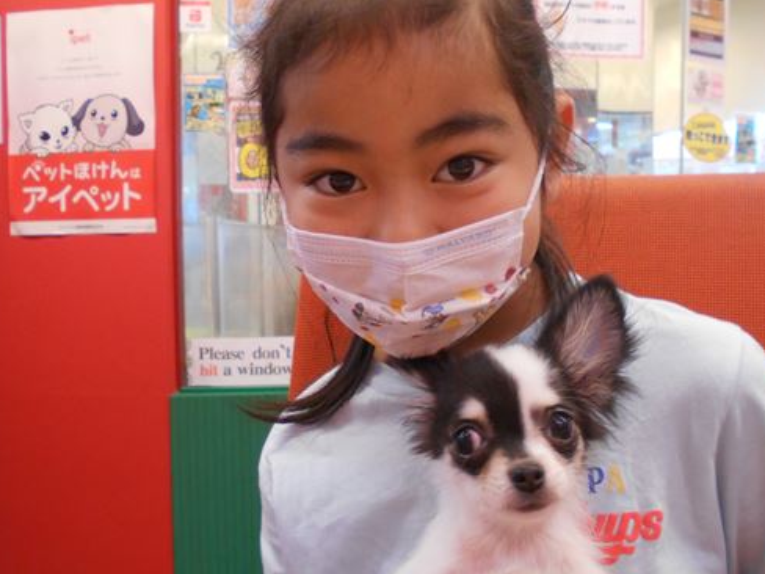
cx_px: 406
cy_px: 276
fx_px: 707
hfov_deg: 56.8
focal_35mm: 32
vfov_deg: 44.2
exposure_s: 1/30
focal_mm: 4.6
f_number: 3.2
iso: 220
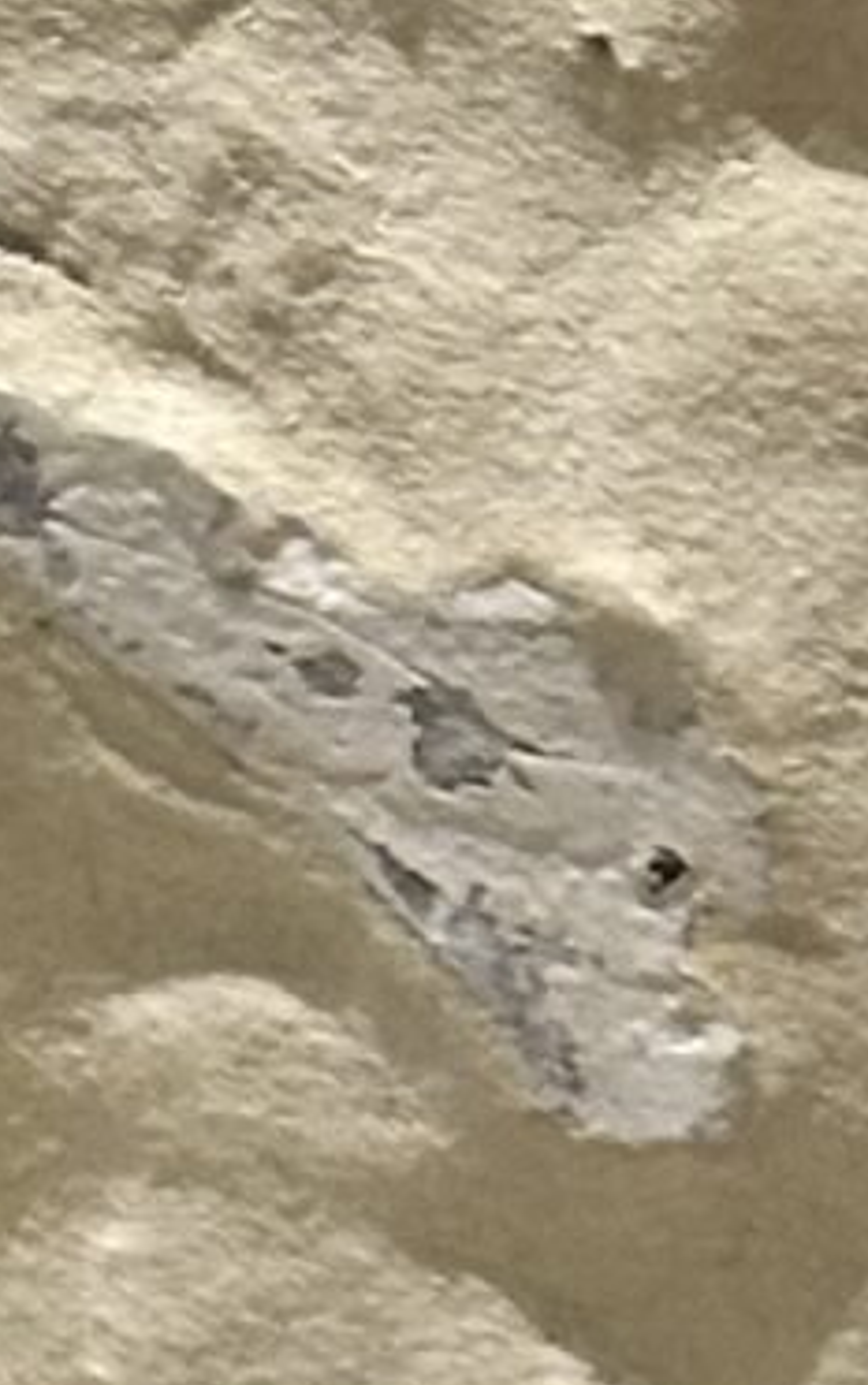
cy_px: -465
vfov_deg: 6.0
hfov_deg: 3.6
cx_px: -2168
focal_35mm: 350
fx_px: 13227
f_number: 1.78
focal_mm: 6.86
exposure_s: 1/50
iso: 160
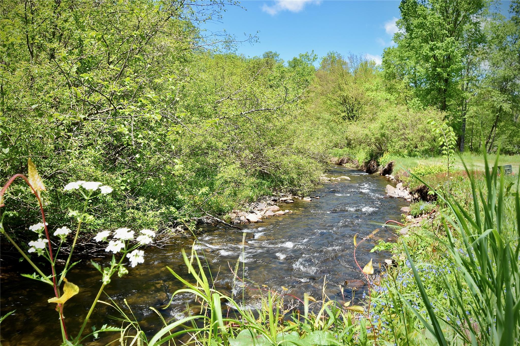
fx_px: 433
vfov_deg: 43.6
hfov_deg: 61.9
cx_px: 260
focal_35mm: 30
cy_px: 173
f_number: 22
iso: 100
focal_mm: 20
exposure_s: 1/13
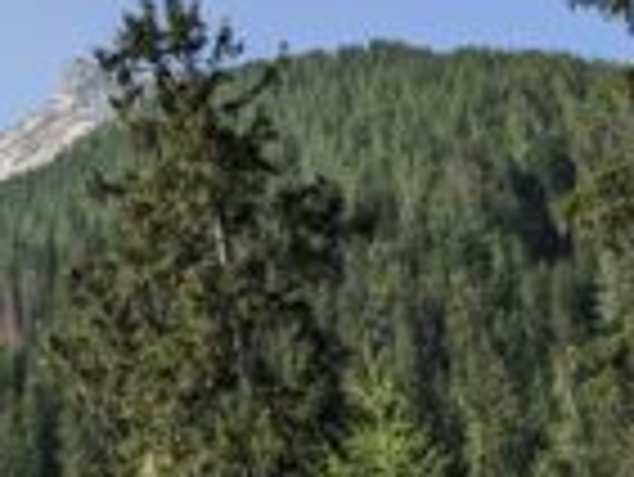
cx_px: -184
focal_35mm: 76
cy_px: 227
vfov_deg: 19.4
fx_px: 1393
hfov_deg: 22.9
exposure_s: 1/2933
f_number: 1.73
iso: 60
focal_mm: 4.38
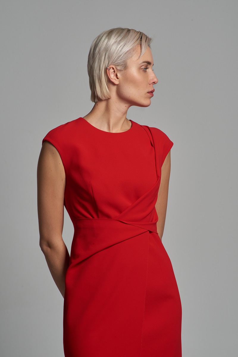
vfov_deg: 10.3
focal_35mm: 200
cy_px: 178
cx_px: 119
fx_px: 1981
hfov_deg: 6.9
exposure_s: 1/200
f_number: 11
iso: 100
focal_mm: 200
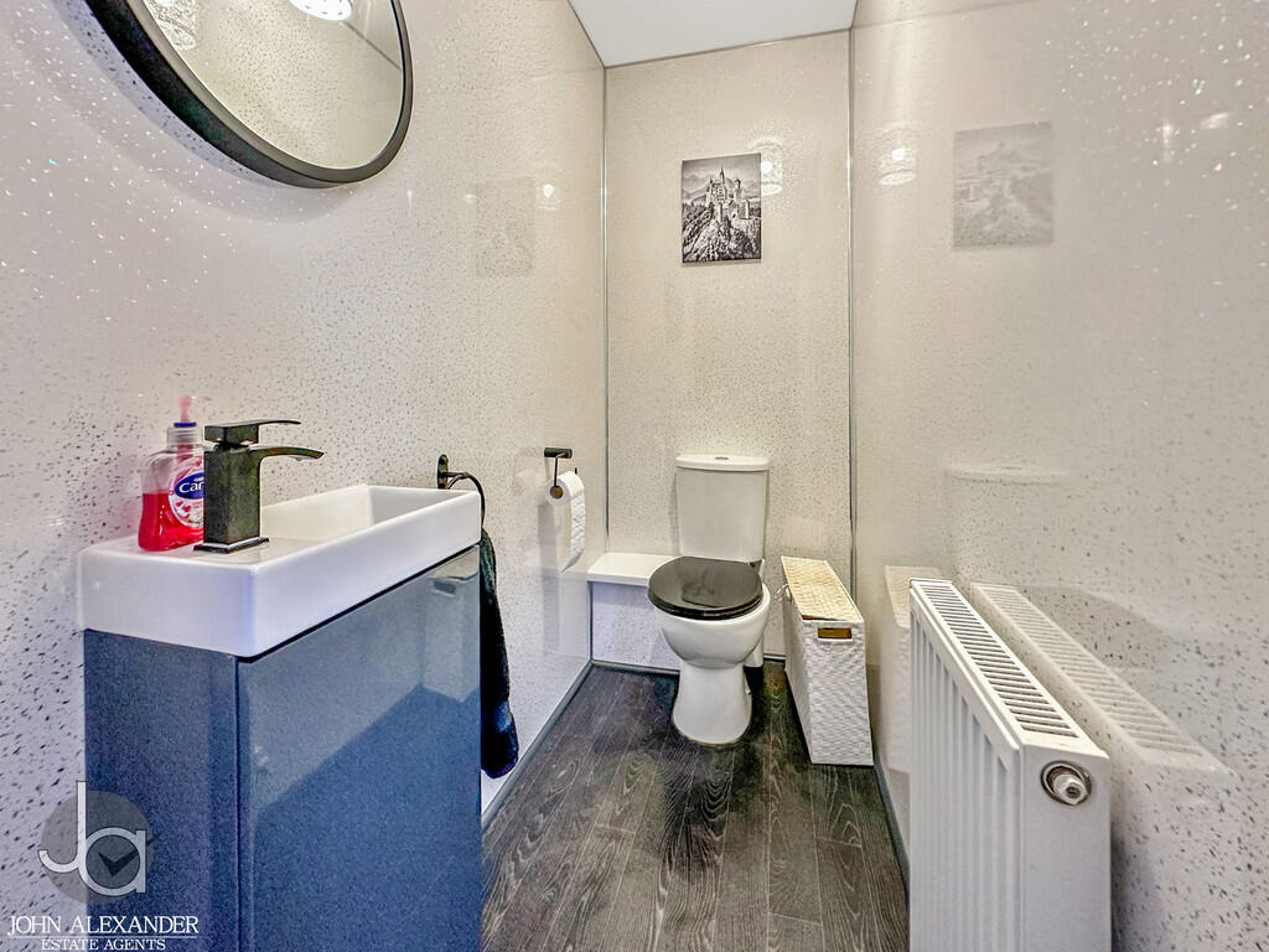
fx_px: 513
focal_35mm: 14
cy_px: 476
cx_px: 634
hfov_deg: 102.1
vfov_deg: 85.7
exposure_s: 1/50
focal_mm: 2.22
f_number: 2.2
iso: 250
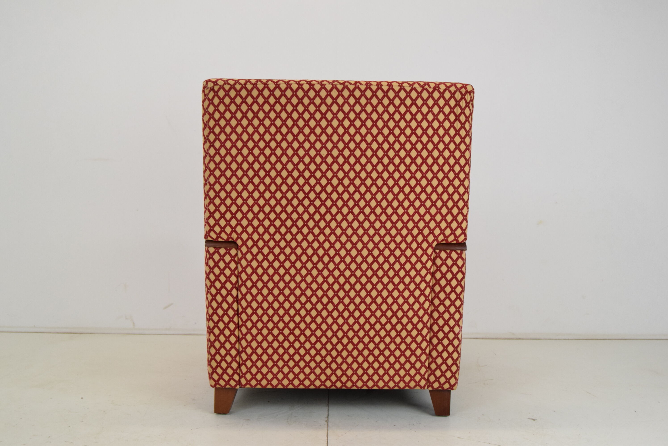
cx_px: 334
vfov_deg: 34.3
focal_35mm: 39
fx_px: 724
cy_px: 223
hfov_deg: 49.5
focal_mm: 26
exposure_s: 1/200
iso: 1600
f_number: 7.1
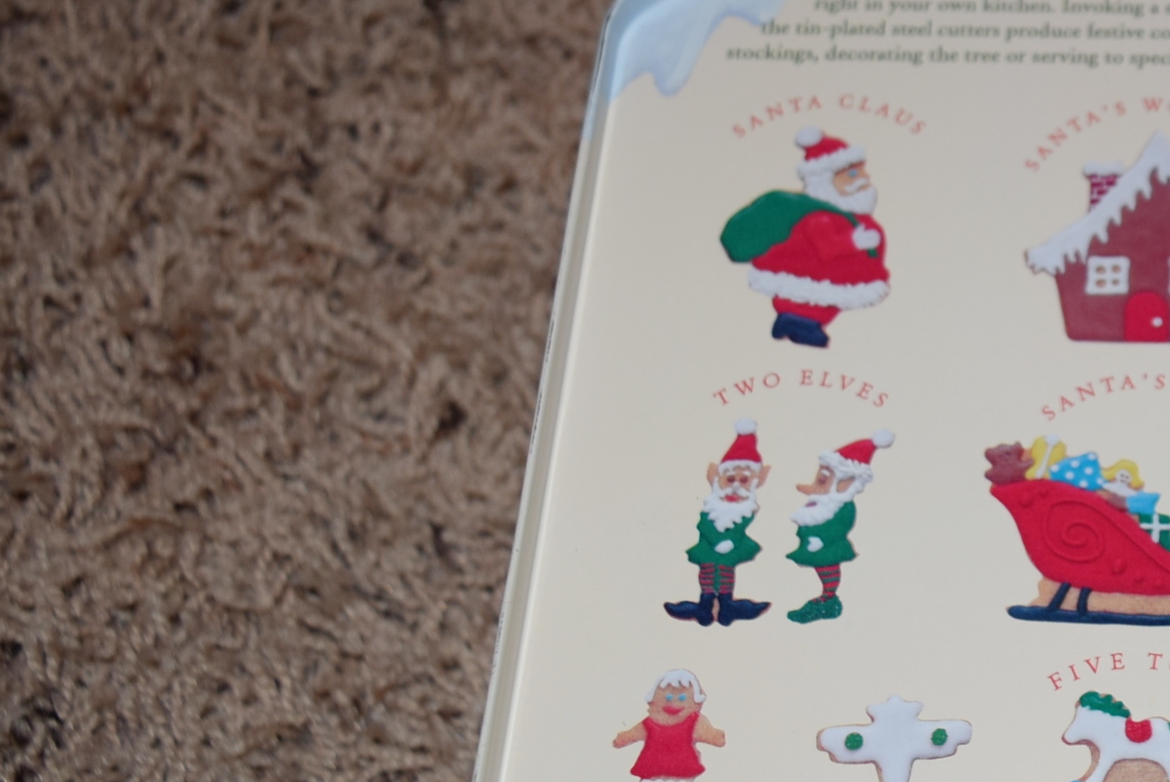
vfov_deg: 17.8
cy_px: 176
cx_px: 1298
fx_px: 2472
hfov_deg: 24.7
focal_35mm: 76
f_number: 5
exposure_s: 1/100
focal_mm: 22
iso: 200
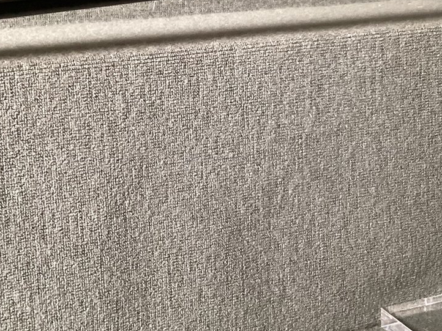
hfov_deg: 29.8
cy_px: 68
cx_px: 211
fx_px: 830
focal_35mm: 65
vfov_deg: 22.3
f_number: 2.4
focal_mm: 3.3
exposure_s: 1/30
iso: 400
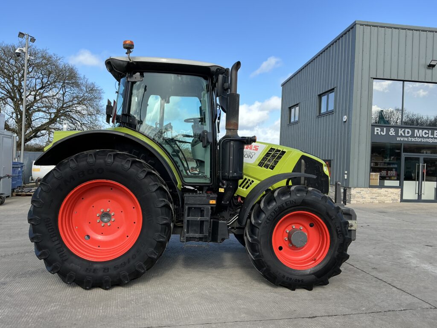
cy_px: 164
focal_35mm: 28
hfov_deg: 63.4
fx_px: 353
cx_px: 218
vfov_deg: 49.7
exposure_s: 1/997
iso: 25
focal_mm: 3
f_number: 1.8
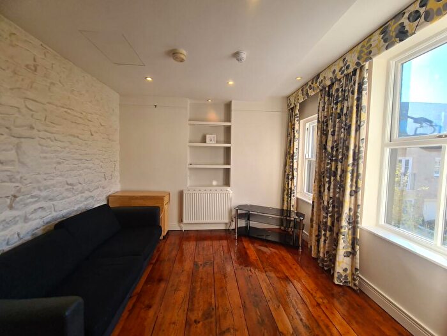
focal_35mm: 13
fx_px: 168
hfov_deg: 106.2
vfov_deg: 89.9
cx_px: 224
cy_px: 168
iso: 50
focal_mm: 2.2
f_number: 2.2
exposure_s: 1/166
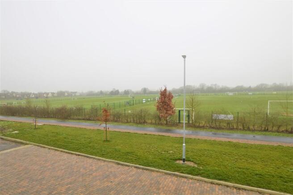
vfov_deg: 67.3
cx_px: 146
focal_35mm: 18
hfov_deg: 90.1
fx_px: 146
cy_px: 98
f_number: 5.6
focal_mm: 12
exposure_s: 1/125
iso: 110
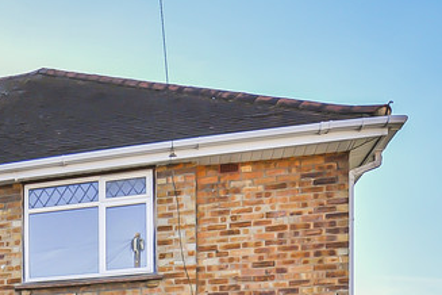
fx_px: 633
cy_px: 452
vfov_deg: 21.6
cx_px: -61
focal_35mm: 52
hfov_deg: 33.0
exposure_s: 1/640
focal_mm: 11
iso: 400
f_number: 5.6
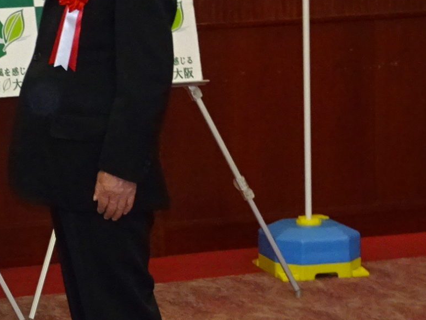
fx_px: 1501
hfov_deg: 15.4
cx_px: -122
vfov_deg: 12.1
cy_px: 107
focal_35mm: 122
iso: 800
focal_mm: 6.37
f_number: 4
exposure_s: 1/40
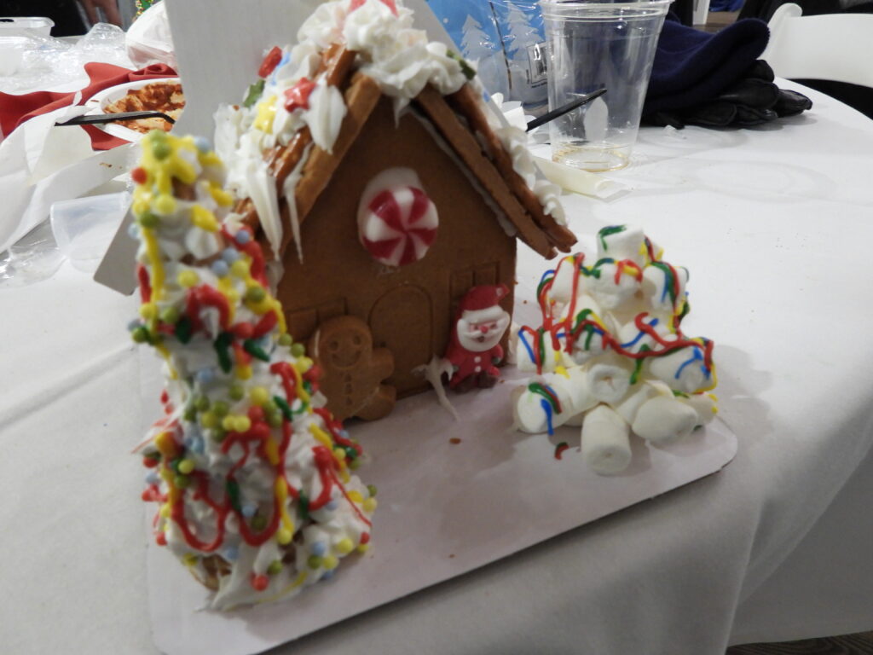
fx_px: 605
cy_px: 328
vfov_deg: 56.8
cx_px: 436
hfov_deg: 71.6
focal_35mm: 24
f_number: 2.8
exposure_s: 1/8
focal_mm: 4.3
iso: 450
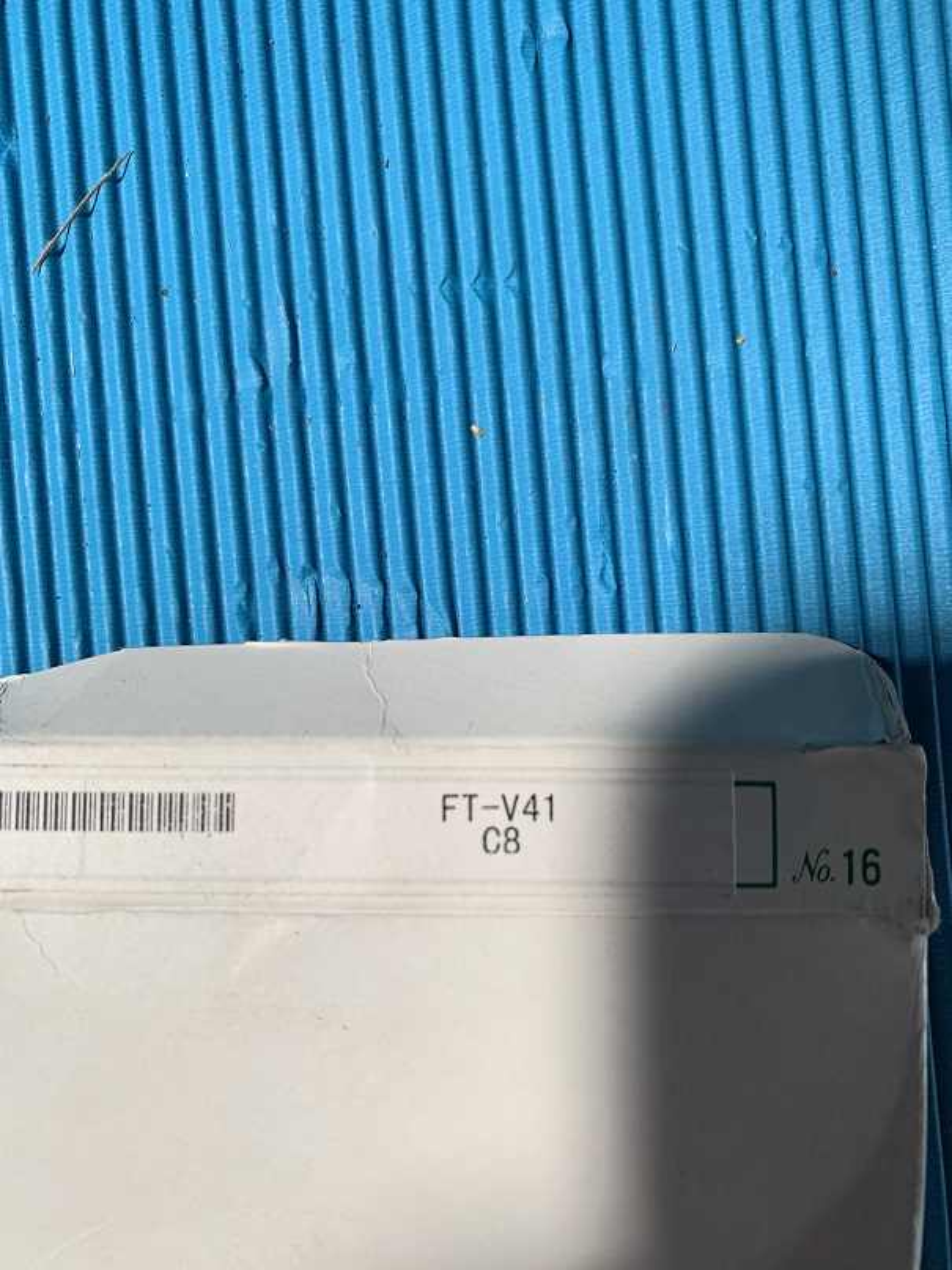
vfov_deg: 67.3
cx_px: 476
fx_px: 954
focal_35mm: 26
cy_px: 635
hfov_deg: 53.1
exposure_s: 1/121
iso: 40
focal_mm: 4.25
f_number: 1.8
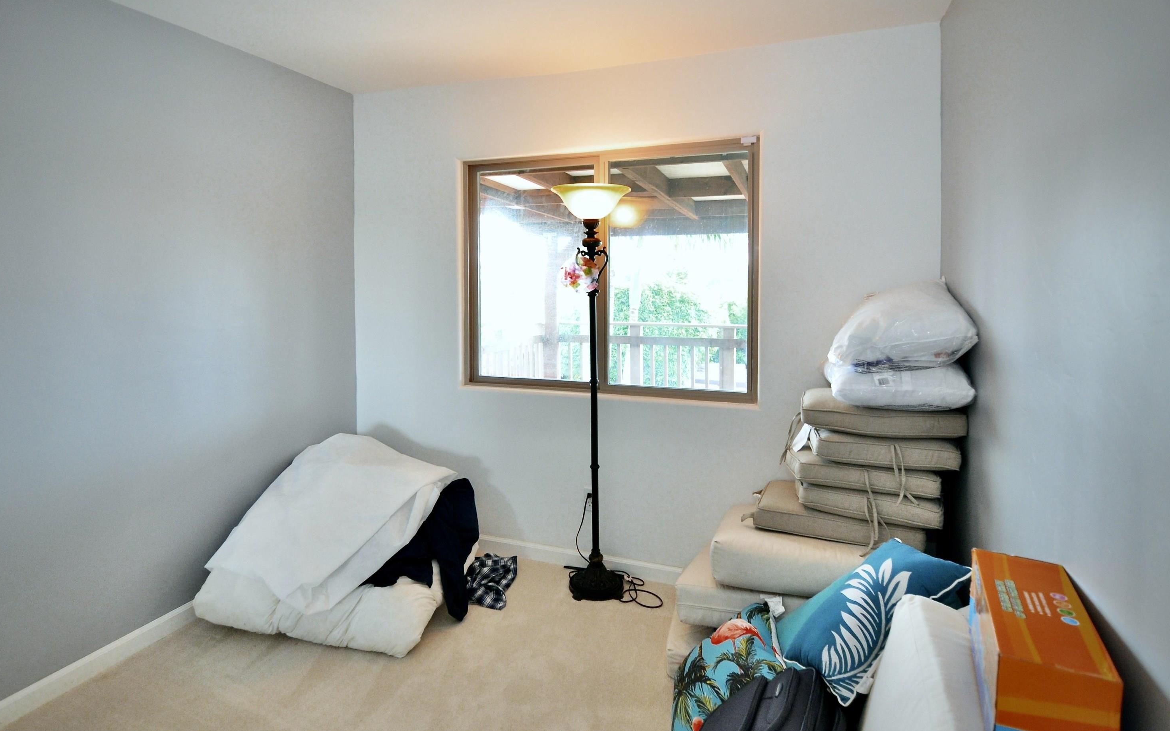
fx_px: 559
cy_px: 397
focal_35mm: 18
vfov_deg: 66.2
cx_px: 561
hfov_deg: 92.6
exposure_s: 1/40
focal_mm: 11
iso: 800
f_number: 3.2
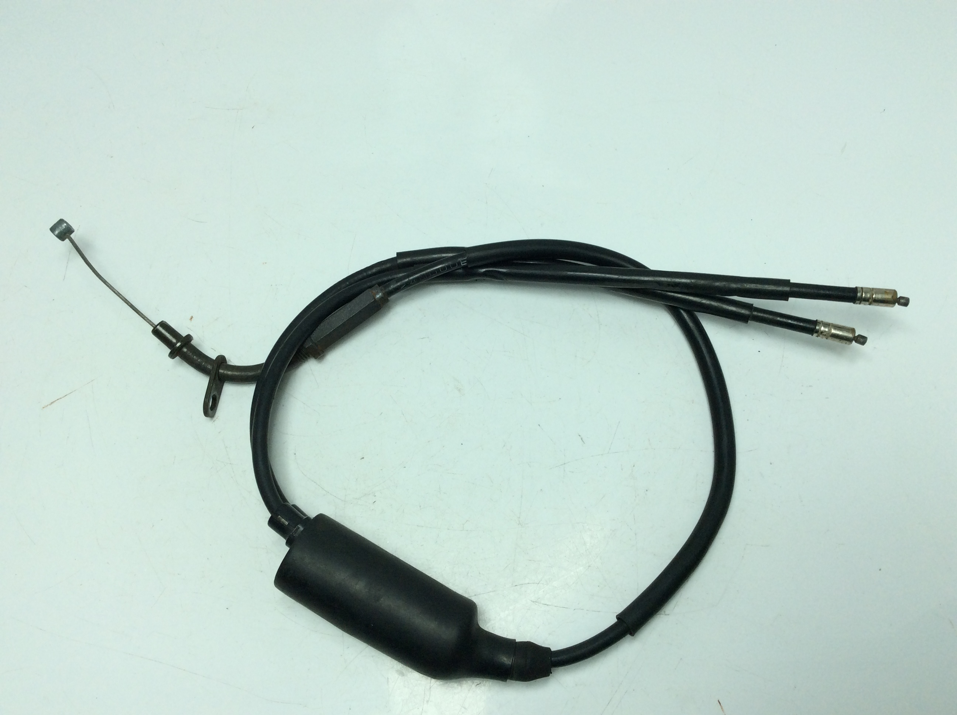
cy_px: 358
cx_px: 478
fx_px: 883
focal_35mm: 32
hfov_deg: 56.9
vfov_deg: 44.1
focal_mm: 3.3
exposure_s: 1/566
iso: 32
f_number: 2.4
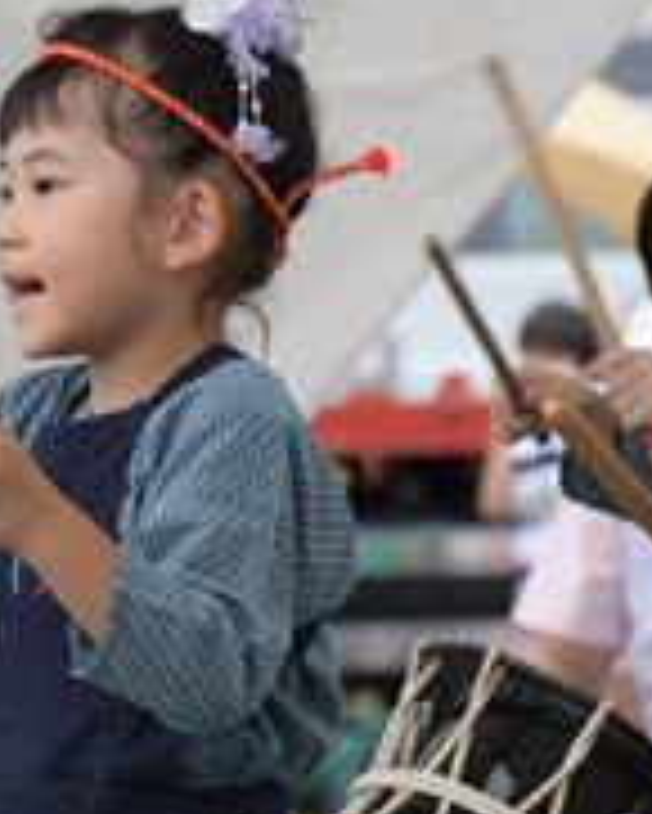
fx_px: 10845
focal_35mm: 450
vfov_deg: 4.3
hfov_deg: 3.4
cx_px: -184
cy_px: 263
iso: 1250
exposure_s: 1/400
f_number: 5.6
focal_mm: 116
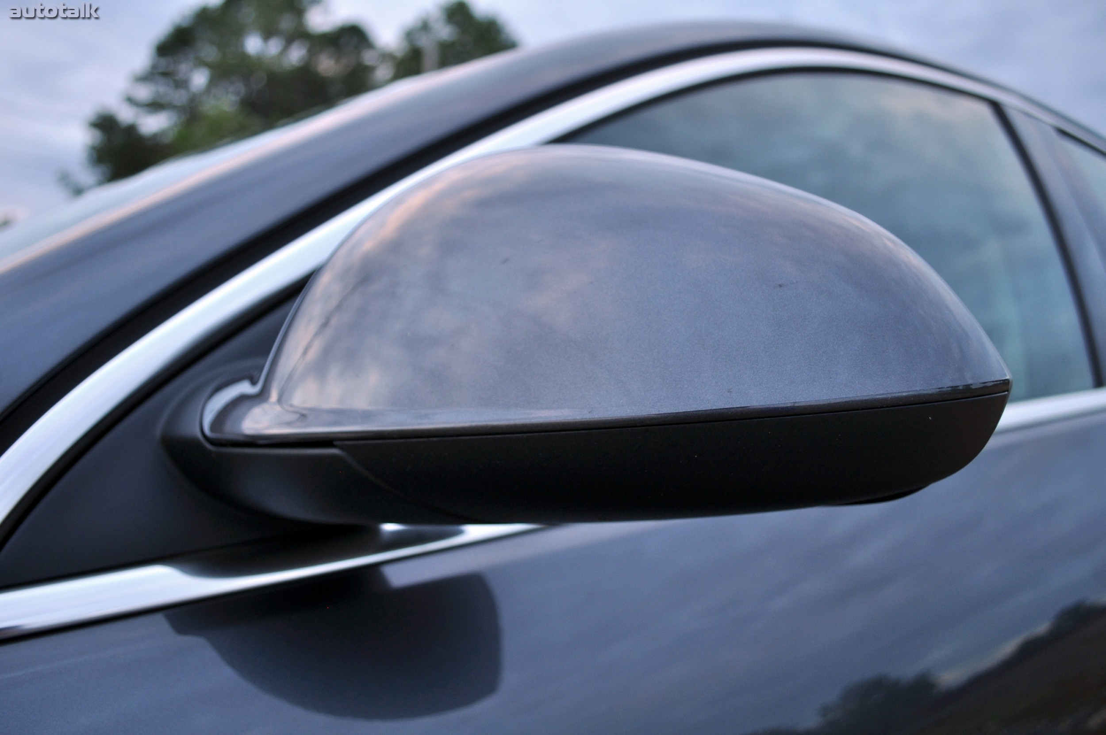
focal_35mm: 30
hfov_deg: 62.0
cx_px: 553
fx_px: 921
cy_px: 368
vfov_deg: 43.5
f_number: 3.8
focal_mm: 20
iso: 200
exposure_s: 1/50
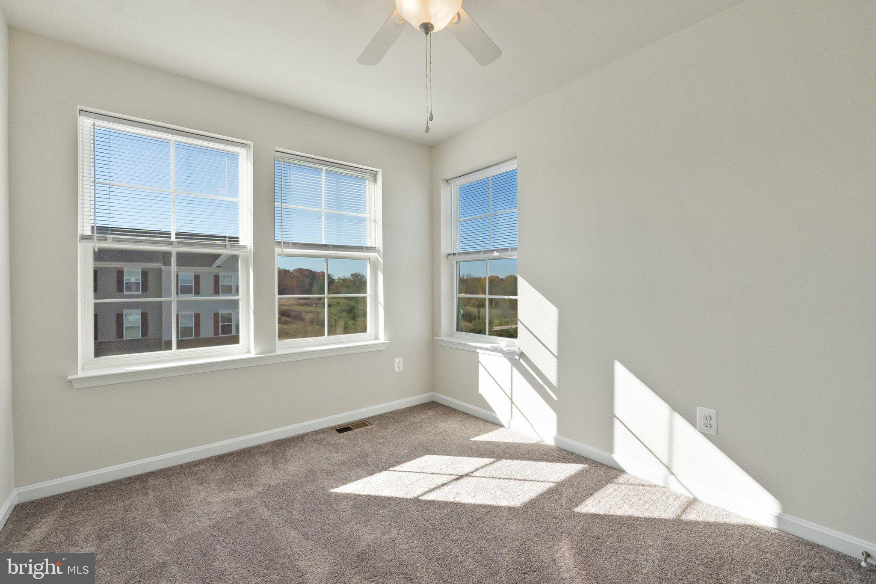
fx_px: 365
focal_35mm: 15
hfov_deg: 100.4
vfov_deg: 77.3
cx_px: 438
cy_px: 292
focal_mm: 10
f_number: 8
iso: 800
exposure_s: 1/100
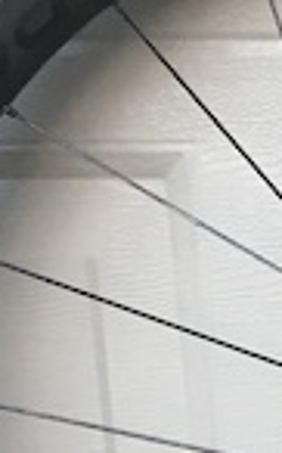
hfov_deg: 6.7
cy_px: 388
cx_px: 948
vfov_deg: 12.3
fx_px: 2082
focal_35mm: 169
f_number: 2.2
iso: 32
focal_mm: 4.15
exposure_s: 1/30
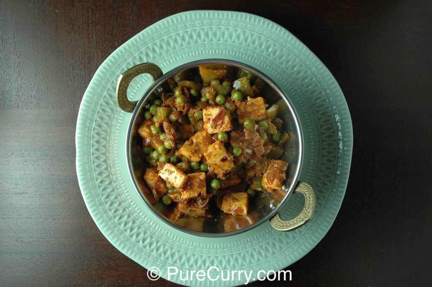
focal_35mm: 51
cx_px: 216
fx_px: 611
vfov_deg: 26.4
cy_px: 144
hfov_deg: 38.9
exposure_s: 1/40
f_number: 4.5
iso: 400
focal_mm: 34
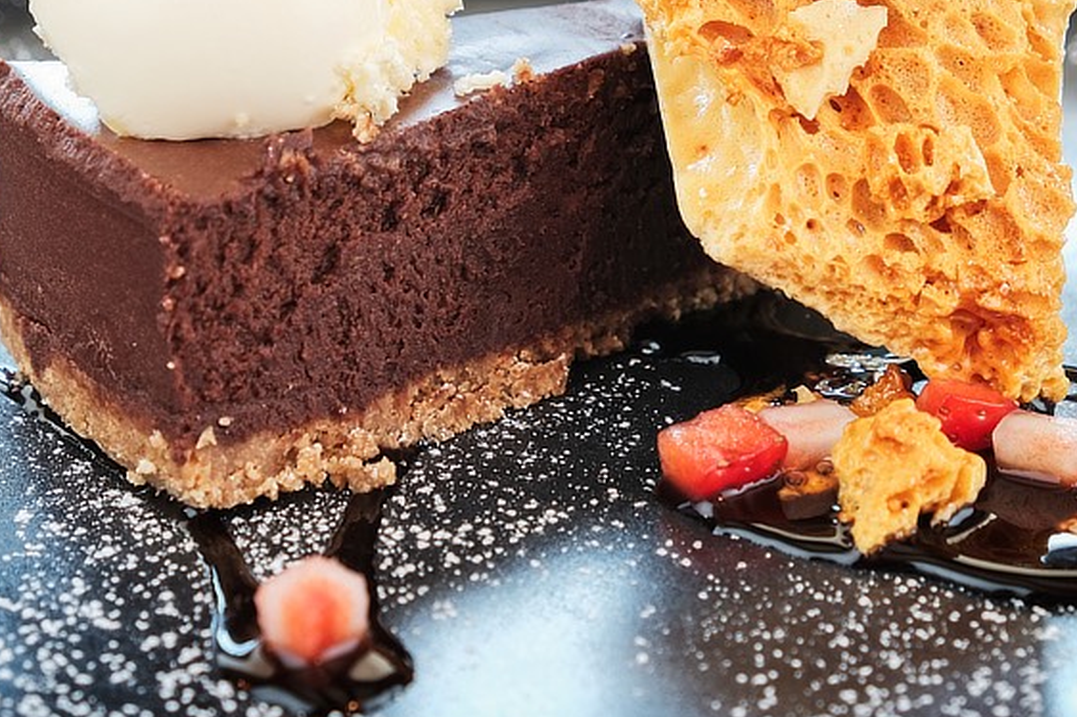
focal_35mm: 133
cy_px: 242
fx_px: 3976
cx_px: 531
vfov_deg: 10.3
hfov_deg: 15.4
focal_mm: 55
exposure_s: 1/8
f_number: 5.6
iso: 200
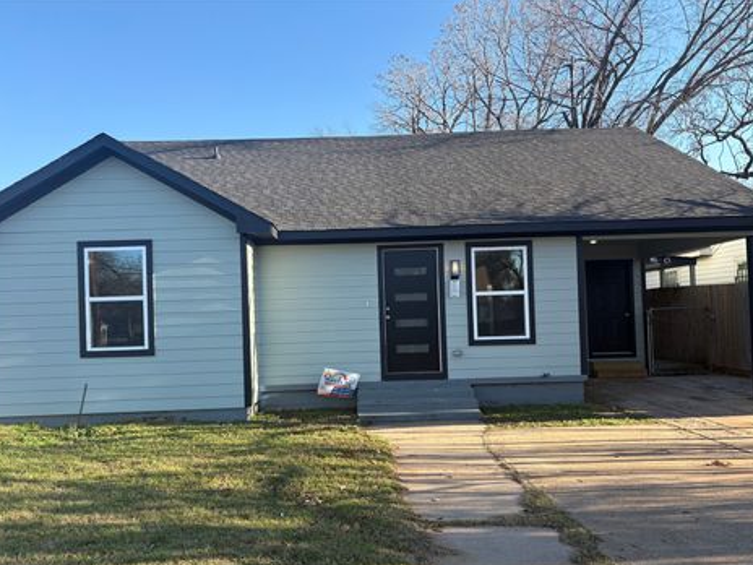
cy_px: 303
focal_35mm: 28
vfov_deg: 49.7
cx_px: 365
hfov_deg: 63.4
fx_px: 609
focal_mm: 5.96
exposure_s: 1/810
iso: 50
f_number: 1.6
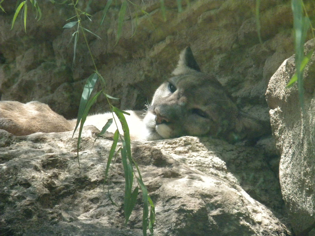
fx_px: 2366
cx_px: 158
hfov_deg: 7.6
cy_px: 118
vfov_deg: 5.7
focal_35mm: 260
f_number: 5.3
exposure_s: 1/296
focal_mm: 46.2
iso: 543
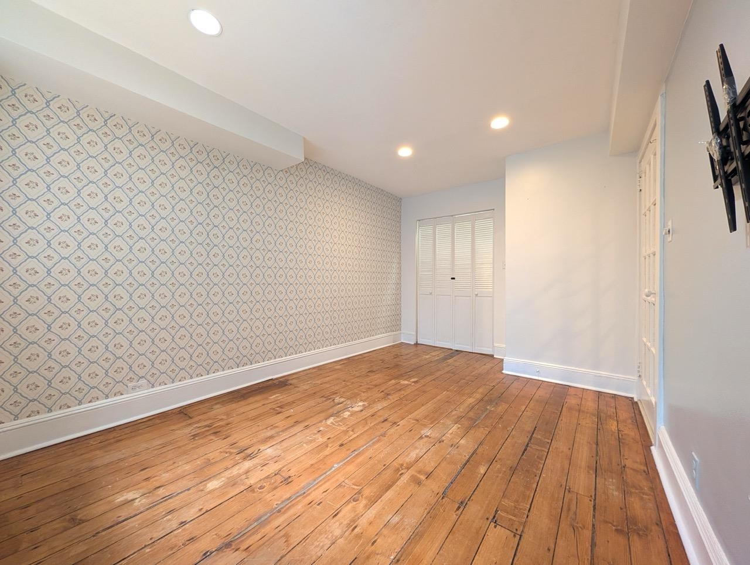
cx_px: 375
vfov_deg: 94.6
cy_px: 282
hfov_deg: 110.5
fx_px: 260
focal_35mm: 12
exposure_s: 1/30
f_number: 1.7
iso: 178
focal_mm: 2.02
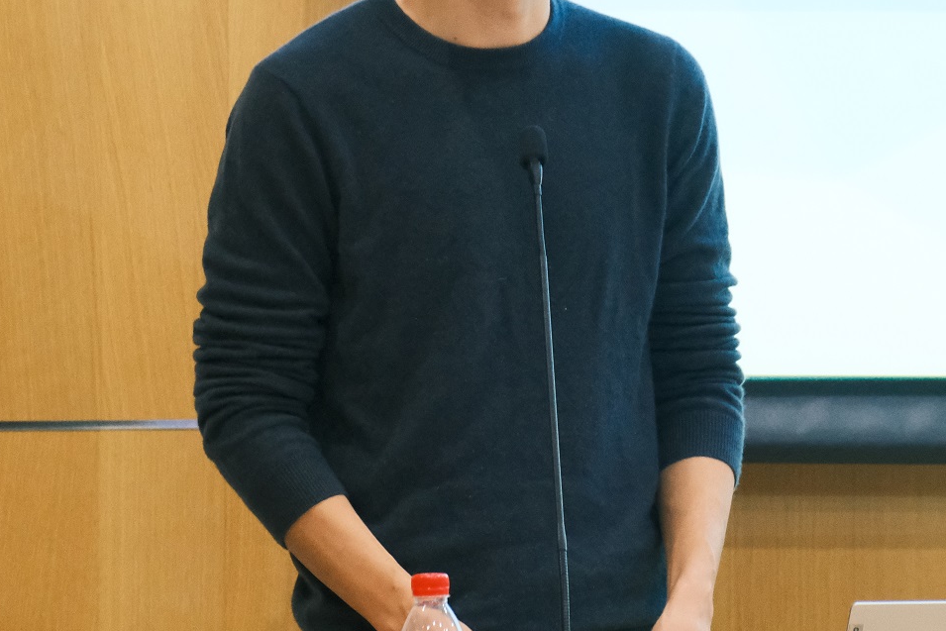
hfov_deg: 4.8
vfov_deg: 3.2
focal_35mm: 427
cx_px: 726
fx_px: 11222
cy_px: 199
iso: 6400
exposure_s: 1/15
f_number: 6
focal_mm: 135.7
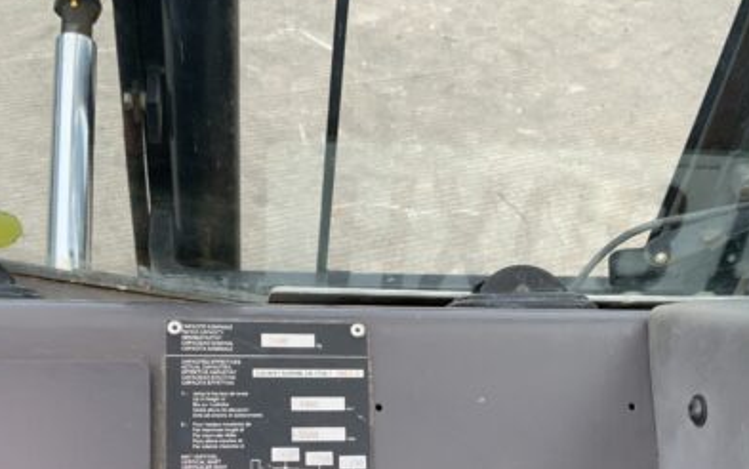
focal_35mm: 50
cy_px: 431
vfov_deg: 25.0
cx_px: 406
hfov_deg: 40.3
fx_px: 1021
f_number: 1.8
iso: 64
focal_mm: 3
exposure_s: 1/86
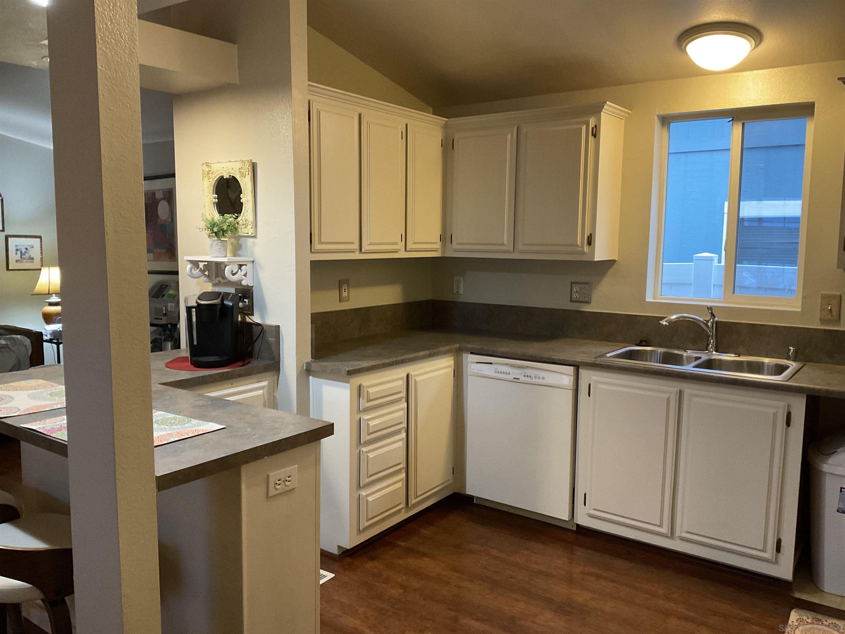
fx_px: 708
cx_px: 422
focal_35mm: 29
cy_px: 317
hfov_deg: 61.7
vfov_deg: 48.2
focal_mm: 3
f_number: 1.8
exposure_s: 1/40
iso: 250
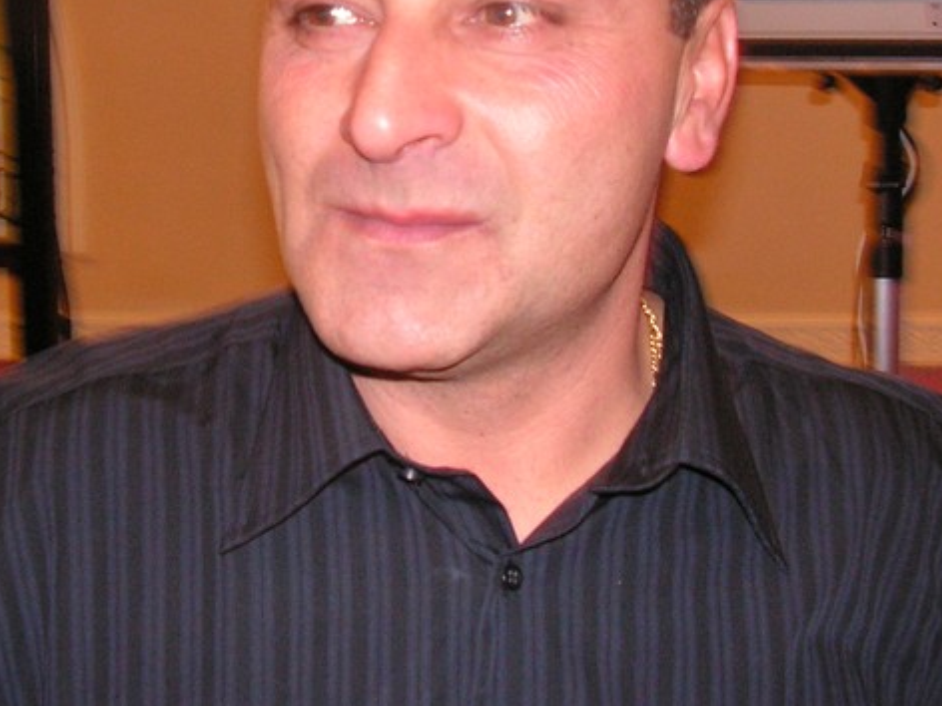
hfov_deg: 31.6
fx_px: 1660
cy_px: 164
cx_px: 403
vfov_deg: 23.7
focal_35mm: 61
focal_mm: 6
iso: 200
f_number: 3.2
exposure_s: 1/40
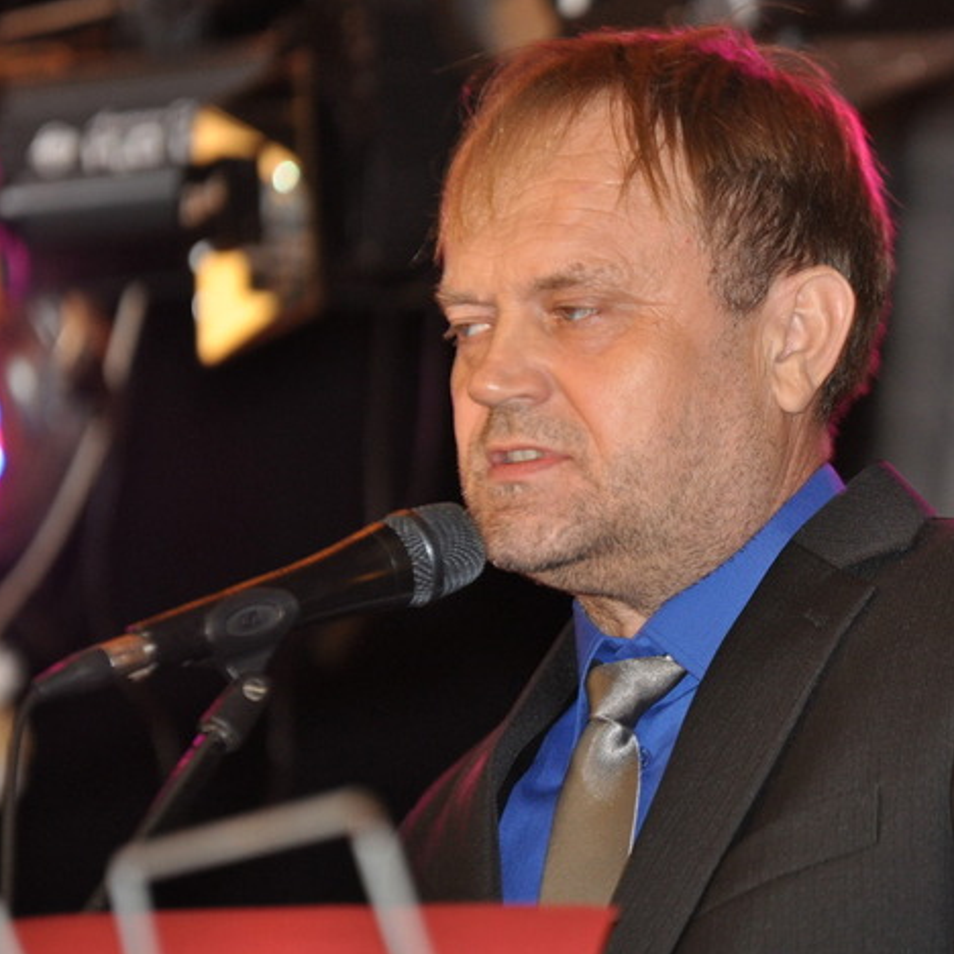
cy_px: 478
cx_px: 705
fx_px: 12035
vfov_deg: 4.5
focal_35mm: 386
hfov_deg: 4.5
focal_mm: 200
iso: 800
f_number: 2.8
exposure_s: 1/60
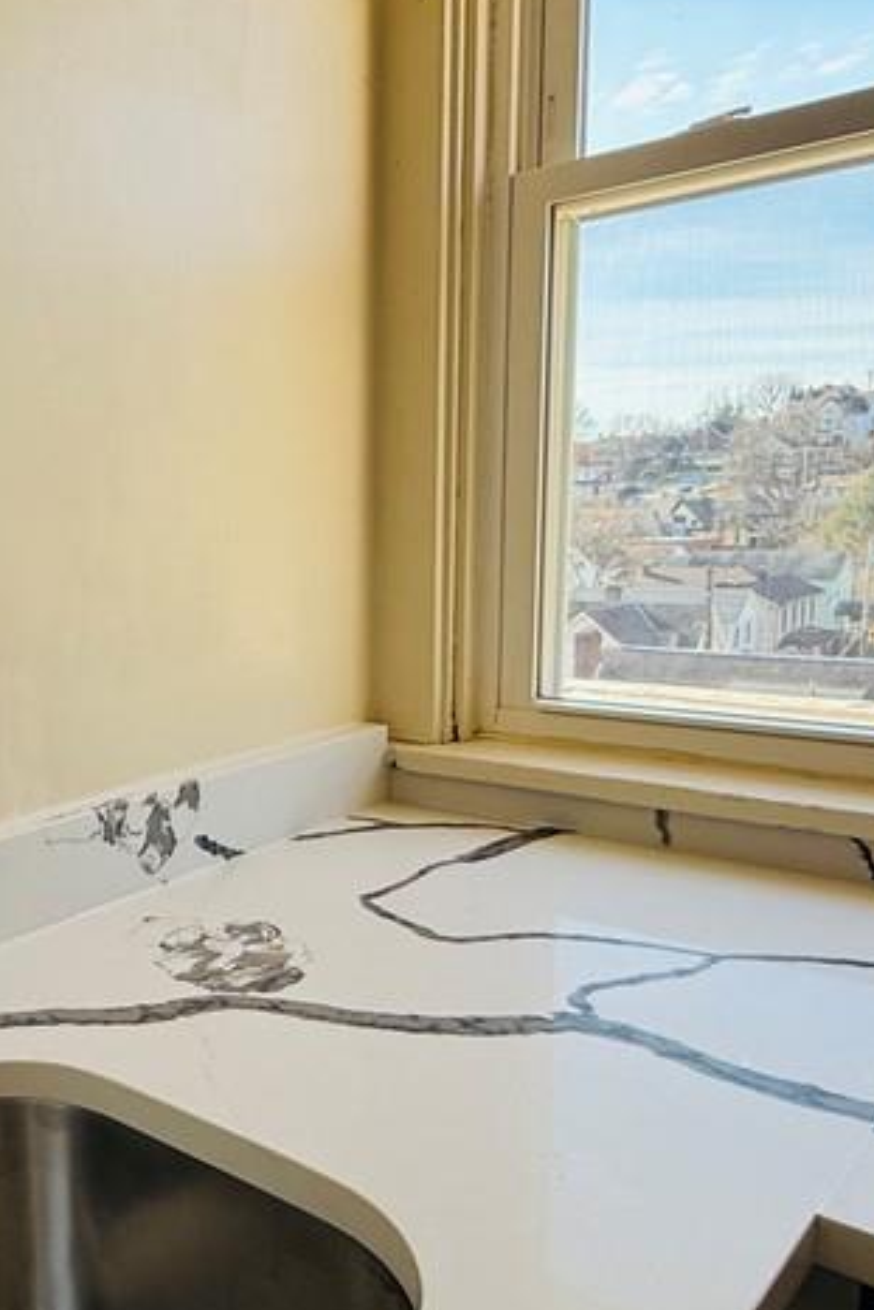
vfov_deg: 58.6
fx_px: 1164
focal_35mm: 32
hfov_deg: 37.1
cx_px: 14
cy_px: 700
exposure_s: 1/144
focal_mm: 2.22
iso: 64
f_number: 2.2
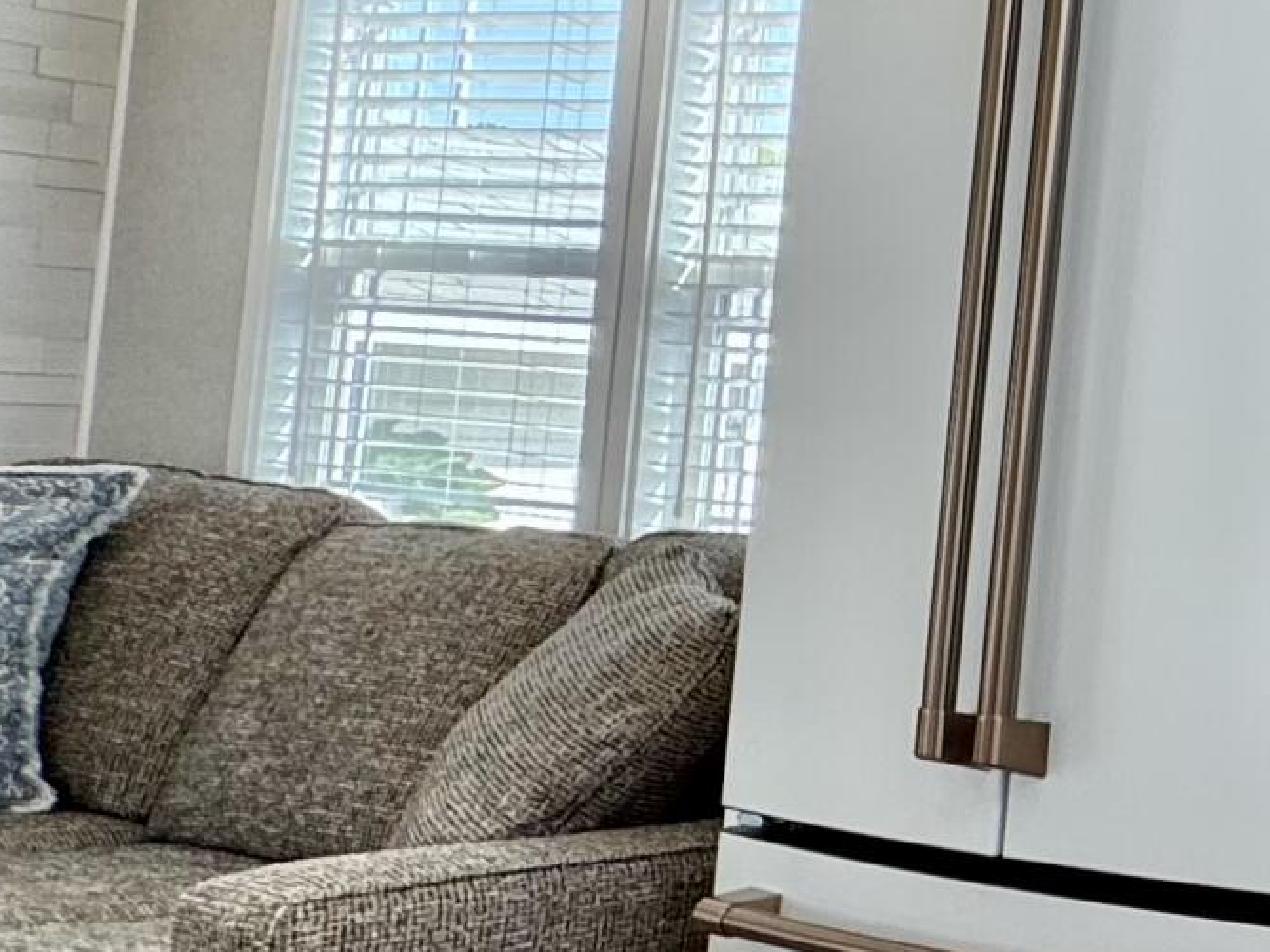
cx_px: 2268
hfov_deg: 21.1
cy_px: 339
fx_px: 2311
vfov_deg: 23.2
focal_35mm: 63
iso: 50
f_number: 2.2
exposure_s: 1/120
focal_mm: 2.22
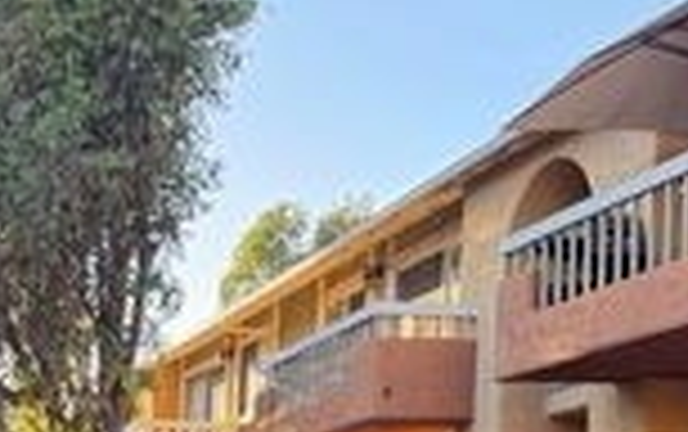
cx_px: -54
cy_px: 655
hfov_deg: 23.5
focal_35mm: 83
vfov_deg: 14.6
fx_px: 1558
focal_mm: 6.76
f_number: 1.78
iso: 80
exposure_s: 1/201
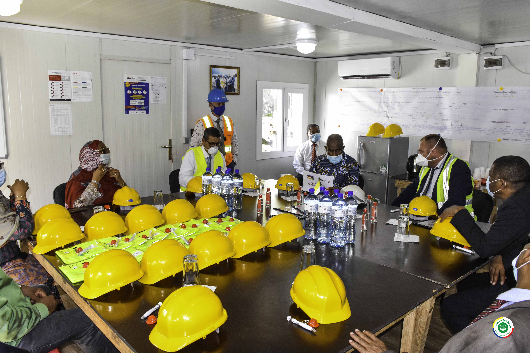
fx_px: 397
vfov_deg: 47.9
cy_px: 176
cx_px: 265
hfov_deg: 67.4
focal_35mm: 27
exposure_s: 1/160
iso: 2000
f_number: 6.3
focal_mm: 18
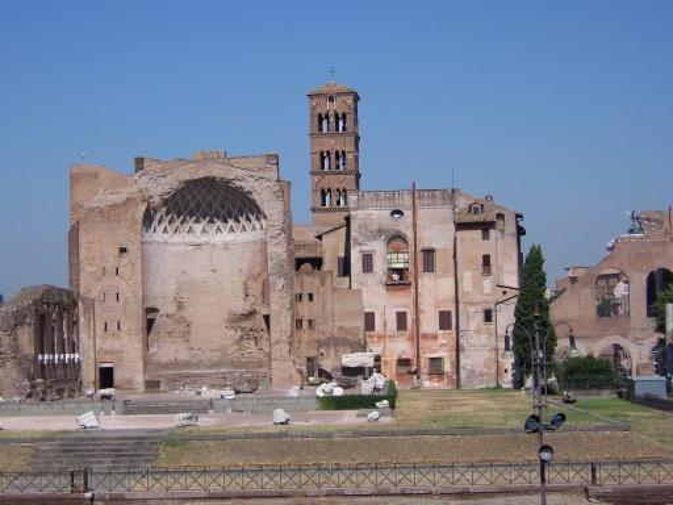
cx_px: 336
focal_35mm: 82
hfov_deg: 23.8
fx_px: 1594
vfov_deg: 18.0
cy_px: 252
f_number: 4.8
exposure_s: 1/1000
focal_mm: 13.5
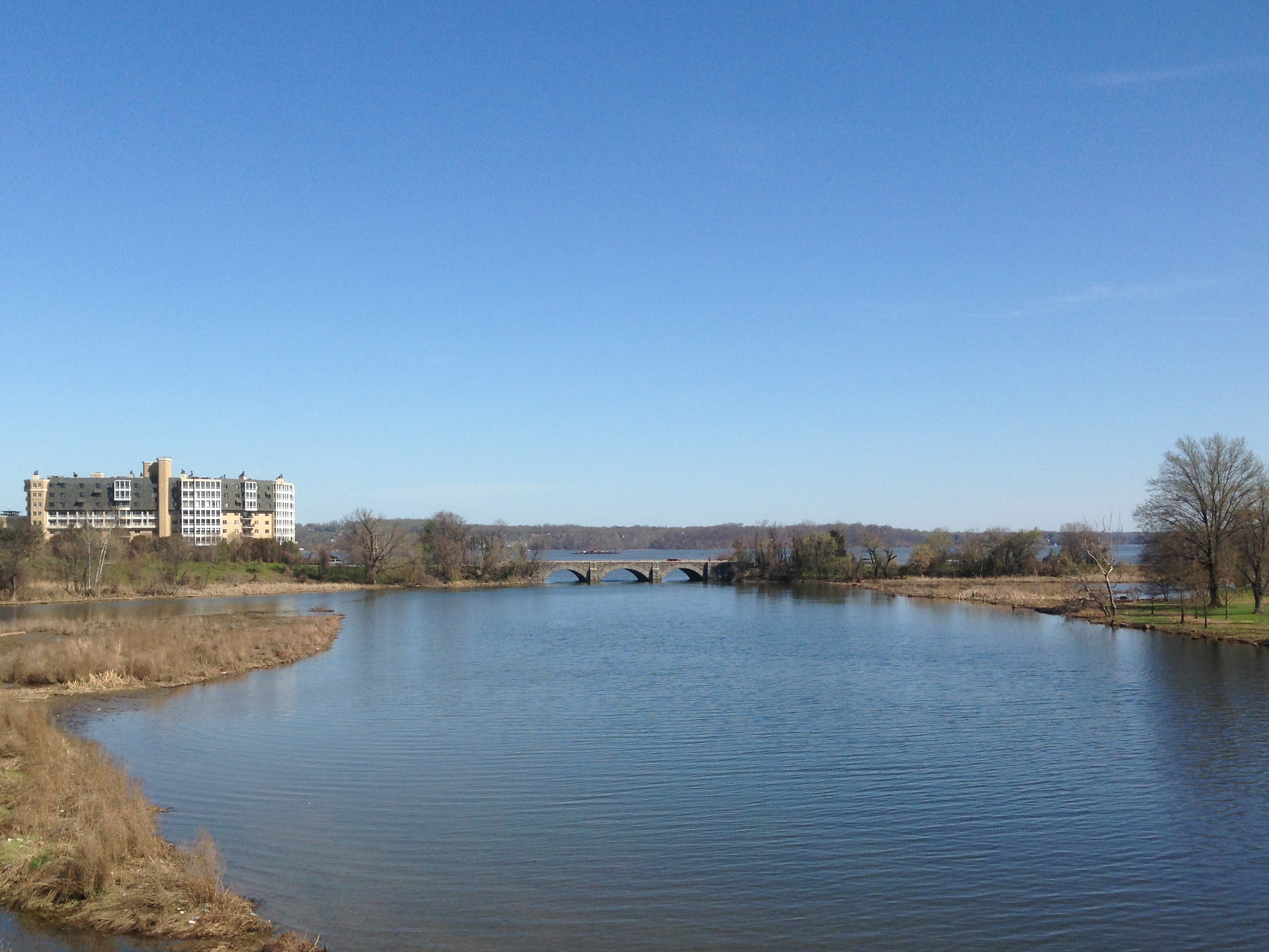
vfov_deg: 35.9
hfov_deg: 46.7
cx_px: 565
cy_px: 528
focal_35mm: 40
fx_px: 1466
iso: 50
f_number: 2.4
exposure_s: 1/1938
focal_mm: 4.12
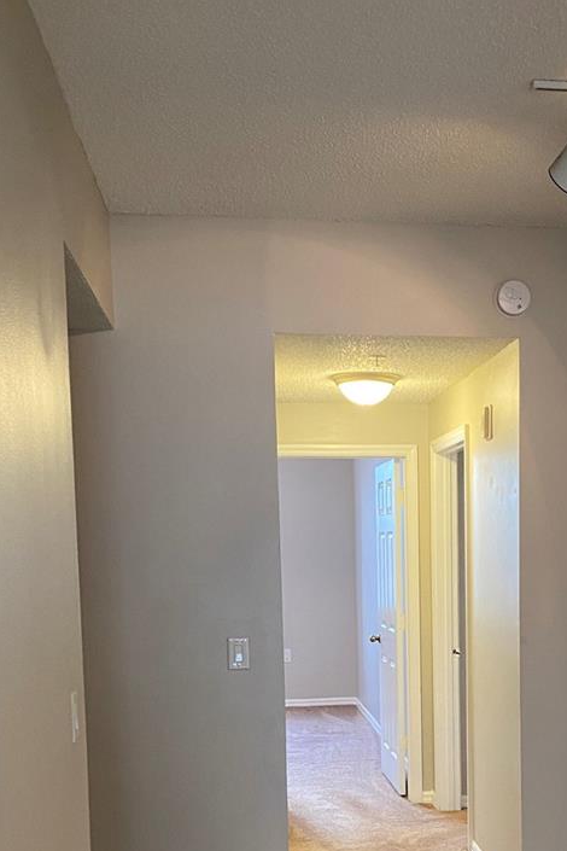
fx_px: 1087
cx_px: 403
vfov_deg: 41.4
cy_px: 646
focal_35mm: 46
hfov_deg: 28.9
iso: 200
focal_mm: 4.25
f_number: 1.8
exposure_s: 1/60
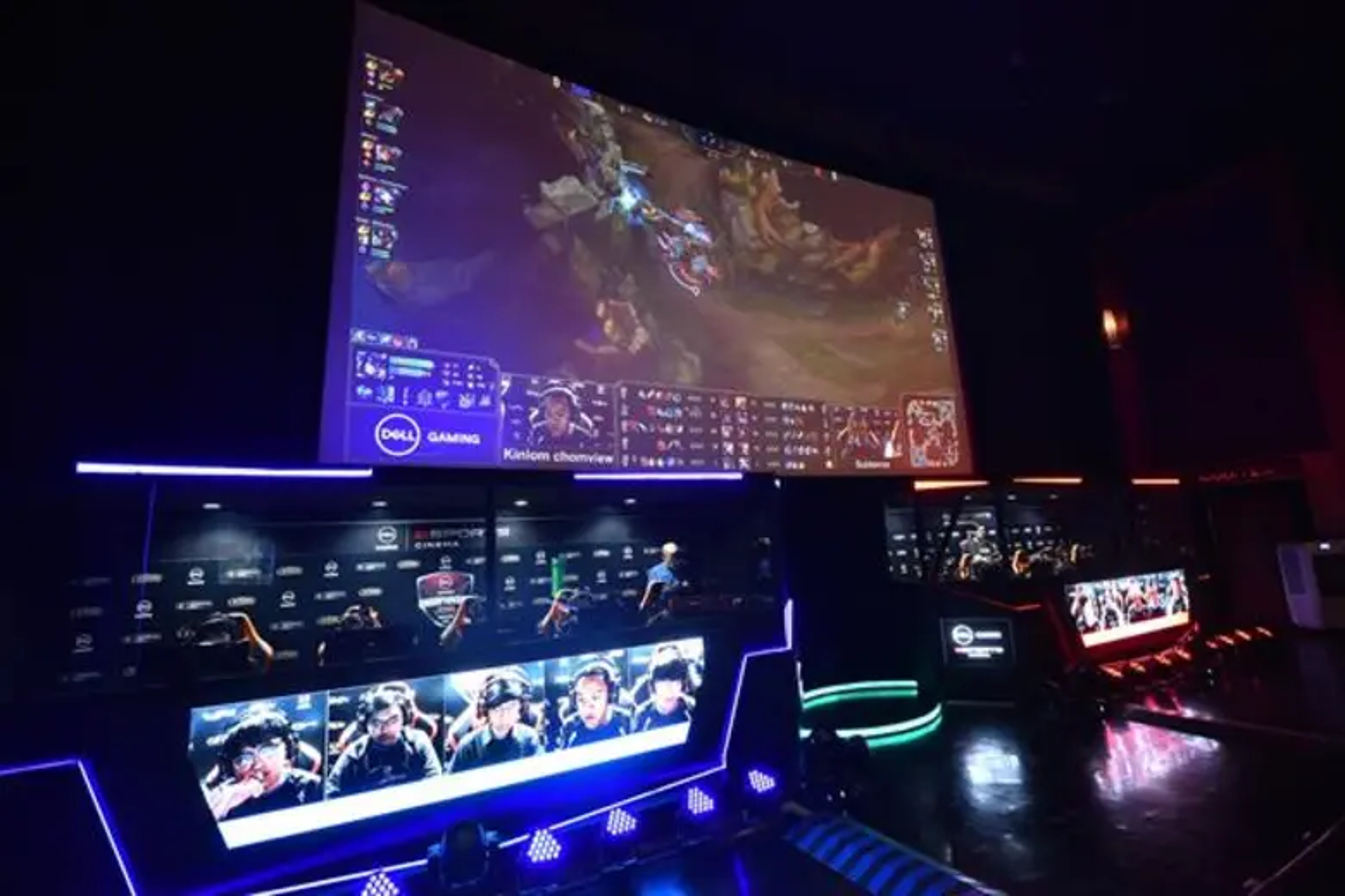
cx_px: 672
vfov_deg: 73.7
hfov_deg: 96.7
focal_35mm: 16
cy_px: 448
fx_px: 598
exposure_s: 1/50
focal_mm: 16
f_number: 4.5
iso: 2000
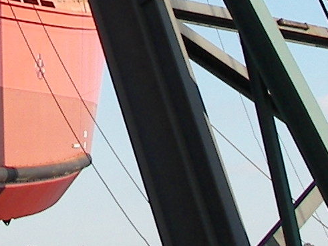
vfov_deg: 7.7
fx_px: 1800
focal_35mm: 190
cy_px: -108
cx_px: -77
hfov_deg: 10.2
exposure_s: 1/640
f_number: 2.8
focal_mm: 6
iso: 50
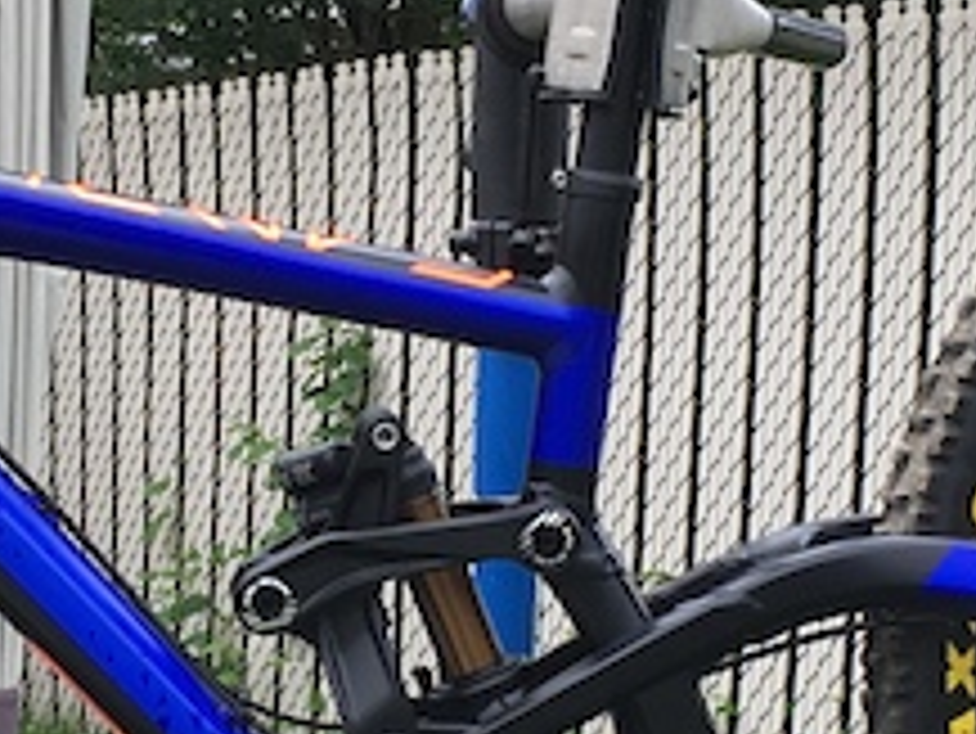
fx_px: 3865
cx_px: 283
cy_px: 558
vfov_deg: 10.8
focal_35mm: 137
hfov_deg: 14.4
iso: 25
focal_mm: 4.15
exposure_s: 1/142
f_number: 2.2
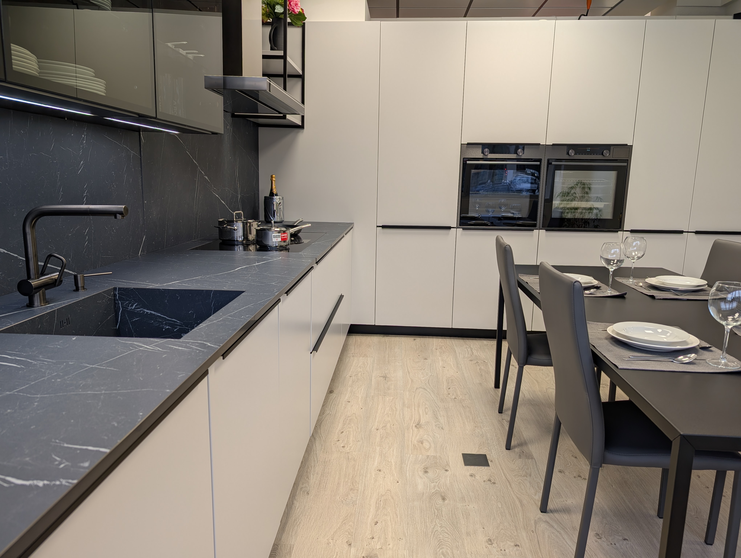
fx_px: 514
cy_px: 279
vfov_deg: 56.9
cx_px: 370
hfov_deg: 71.5
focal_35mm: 24
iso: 20
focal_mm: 6.9
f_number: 1.68
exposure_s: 1/173
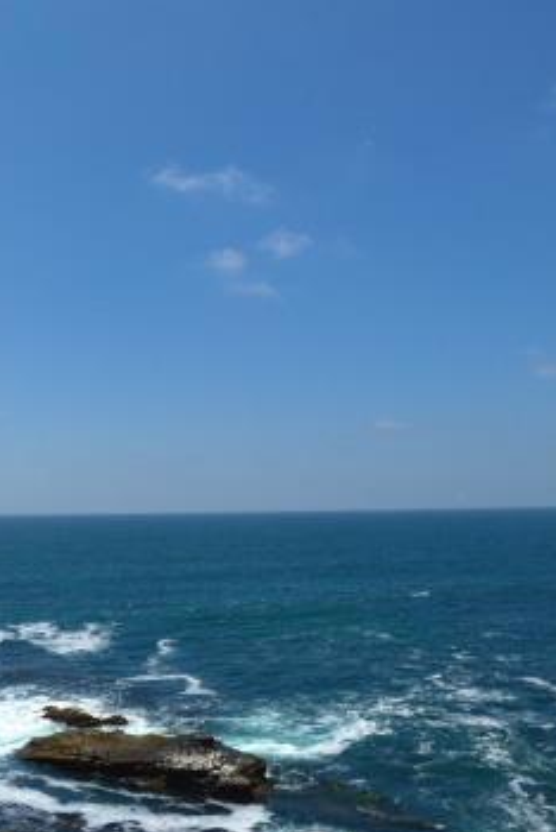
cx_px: 128
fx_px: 879
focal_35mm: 38
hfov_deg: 34.3
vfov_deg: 50.7
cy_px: 411
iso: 100
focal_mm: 3.58
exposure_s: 1/2000
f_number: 3.2
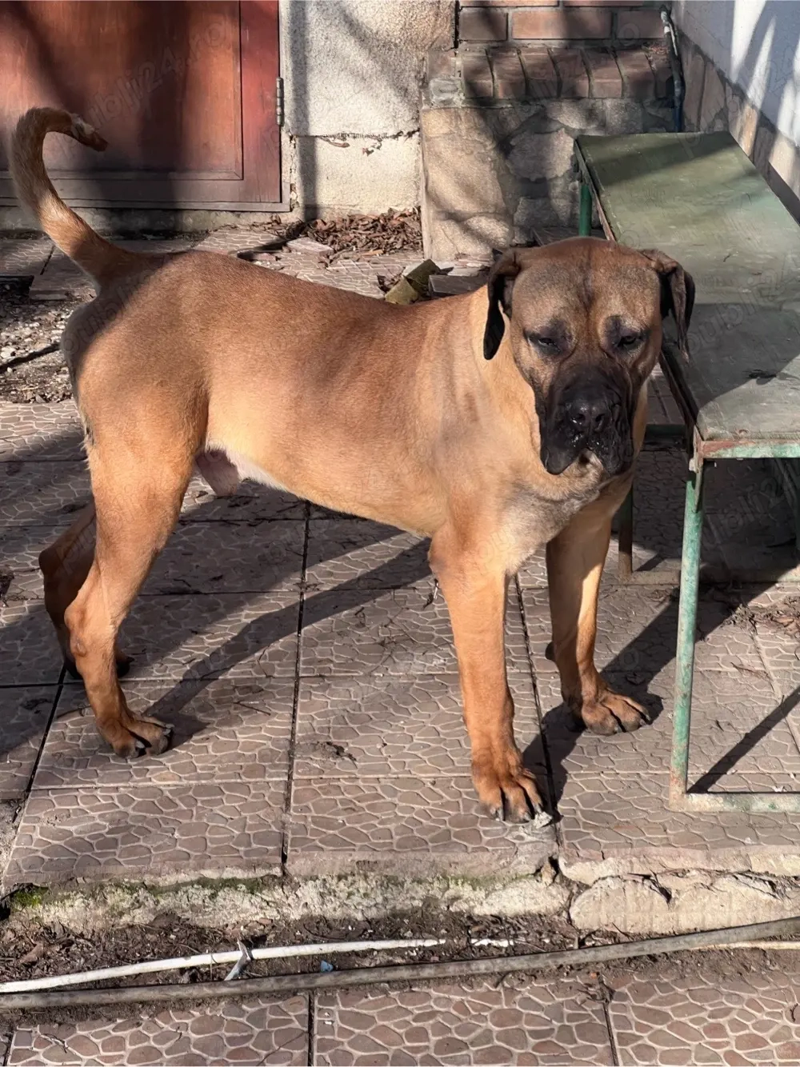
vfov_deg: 25.3
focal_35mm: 77
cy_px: 534
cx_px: 400
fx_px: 2373
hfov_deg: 19.1
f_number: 2.8
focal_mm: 9
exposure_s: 1/349
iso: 32
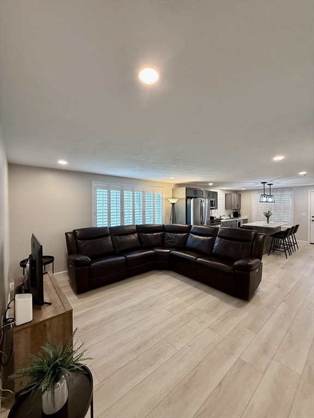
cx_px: 157
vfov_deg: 102.1
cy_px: 209
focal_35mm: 14
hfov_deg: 85.7
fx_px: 169
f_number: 2.2
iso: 200
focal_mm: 2.22
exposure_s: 1/120
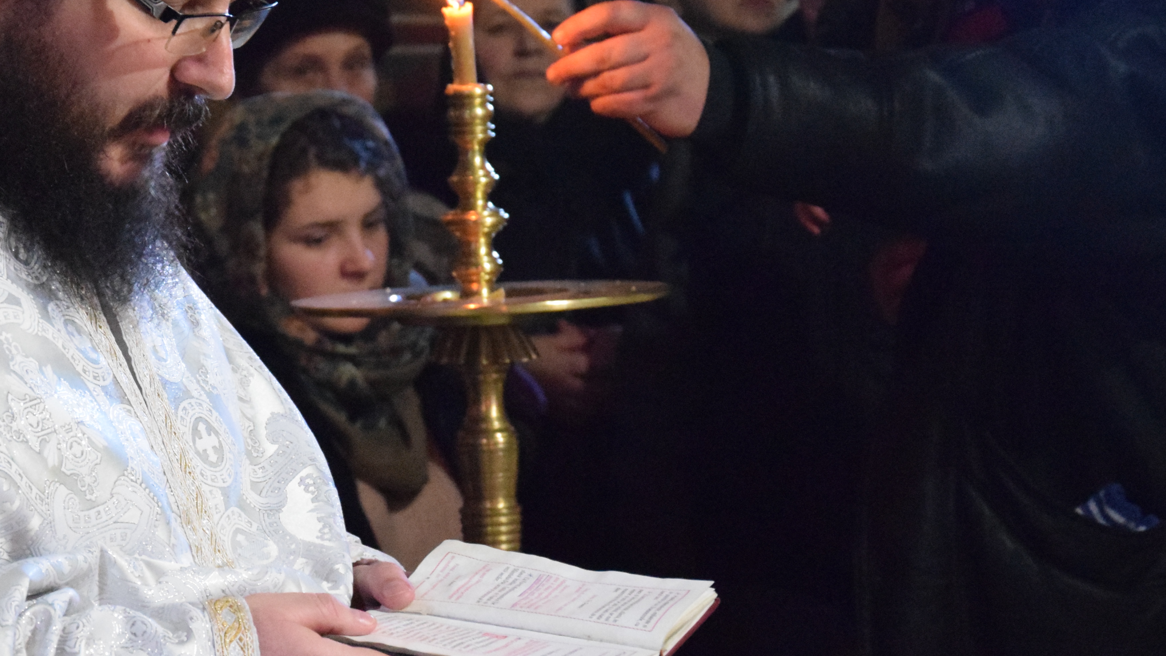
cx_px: 193
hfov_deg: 15.2
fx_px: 4329
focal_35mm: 140
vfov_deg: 8.7
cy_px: 348
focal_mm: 52
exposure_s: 1/40
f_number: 5
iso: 8000
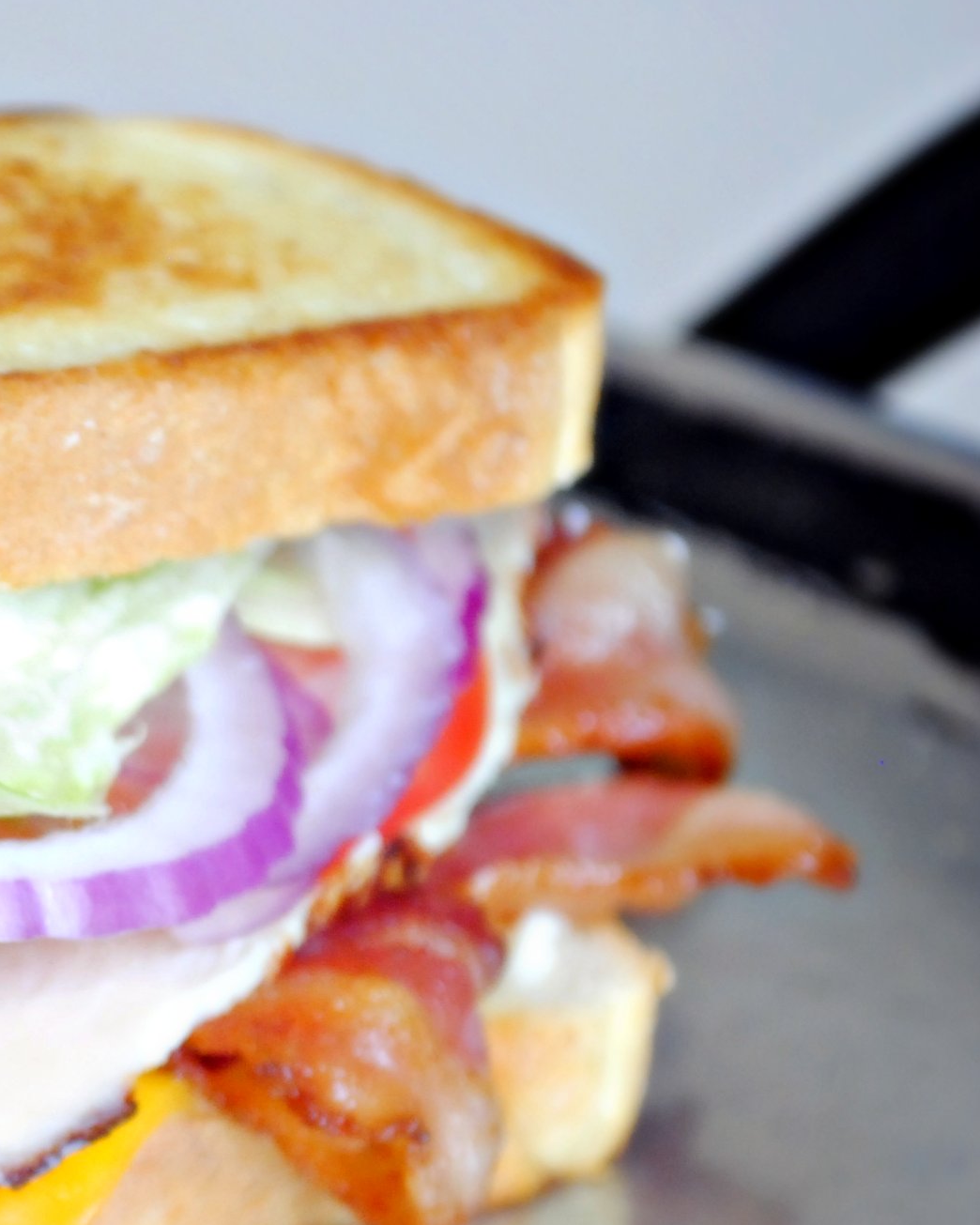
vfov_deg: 11.6
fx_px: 6019
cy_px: 829
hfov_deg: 9.1
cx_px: -314
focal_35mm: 166
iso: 800
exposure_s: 1/30
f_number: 5.6
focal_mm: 55
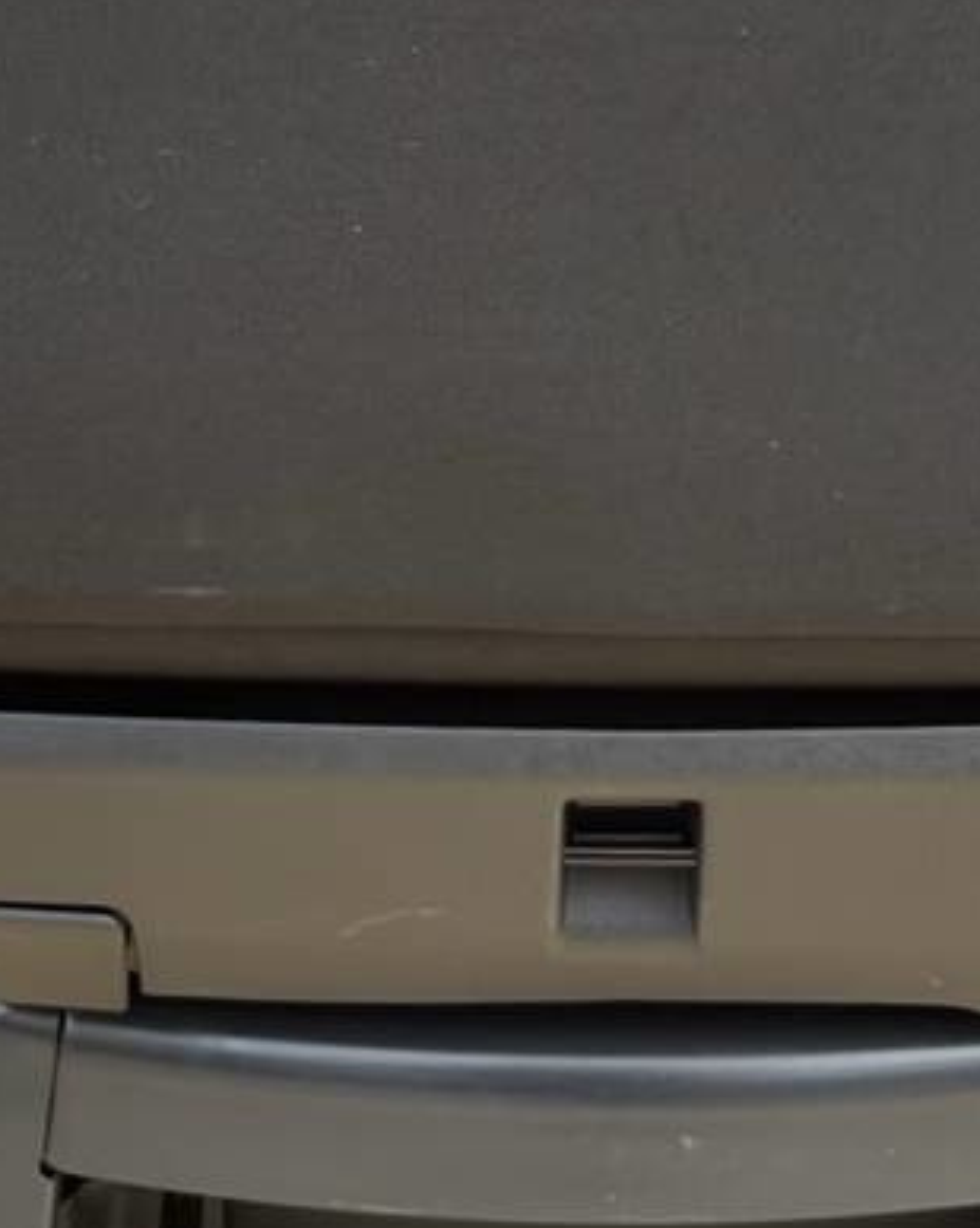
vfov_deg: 17.1
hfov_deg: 14.6
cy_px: -400
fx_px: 3811
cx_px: 615
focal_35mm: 105
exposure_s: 1/138
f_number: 1.6
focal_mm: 5.1
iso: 40
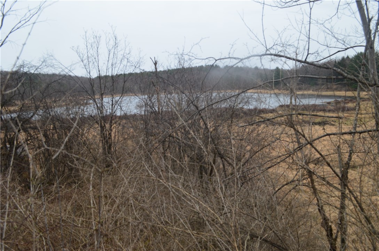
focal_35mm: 30
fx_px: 315
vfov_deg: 43.4
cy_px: 126
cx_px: 190
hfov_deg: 62.0
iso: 400
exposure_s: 1/80
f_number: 8
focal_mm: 20
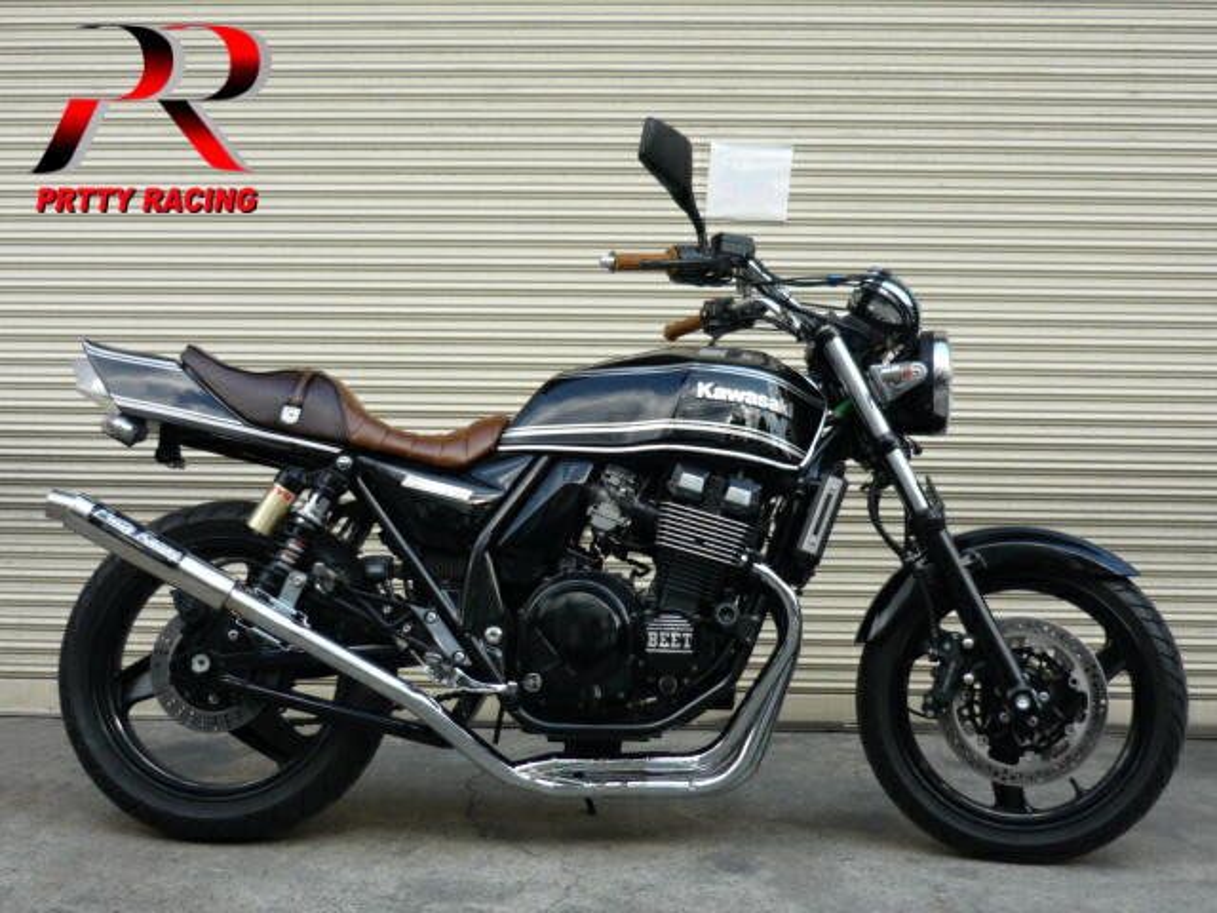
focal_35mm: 43
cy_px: 456
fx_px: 1512
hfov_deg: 43.9
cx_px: 608
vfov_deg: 33.6
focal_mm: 5.5
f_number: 2.8
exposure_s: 1/250
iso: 100
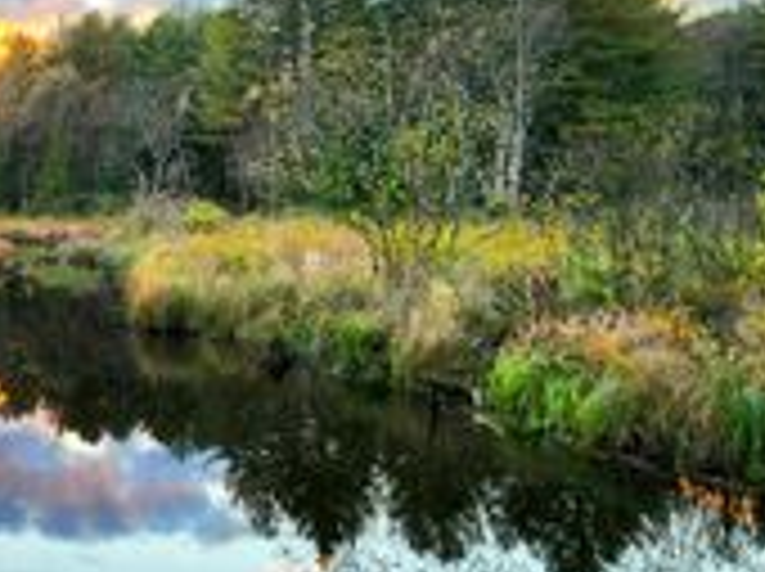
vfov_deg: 42.4
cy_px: 200
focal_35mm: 33
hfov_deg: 42.8
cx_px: -83
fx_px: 728
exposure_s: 1/120
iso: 64
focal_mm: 2.2
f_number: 2.2
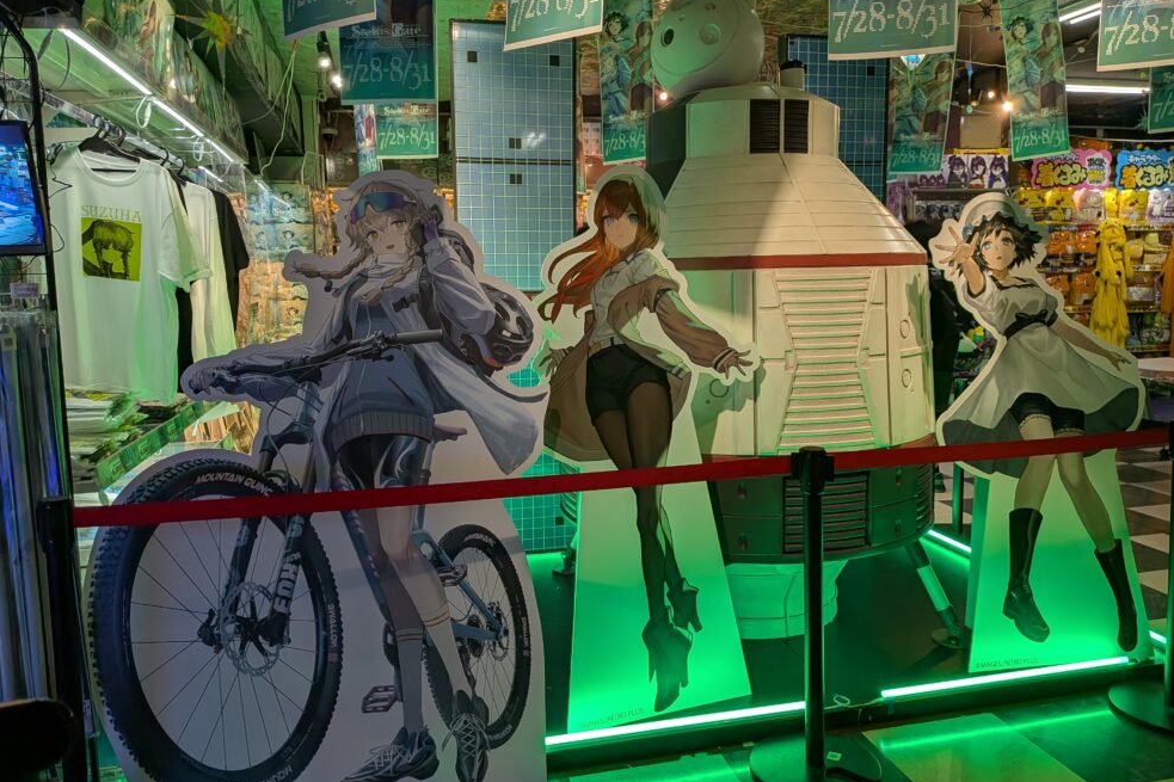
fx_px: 848
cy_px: 387
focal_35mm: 26
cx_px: 609
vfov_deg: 49.5
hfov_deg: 69.4
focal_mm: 4.53
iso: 37
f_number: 1.7
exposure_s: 1/174
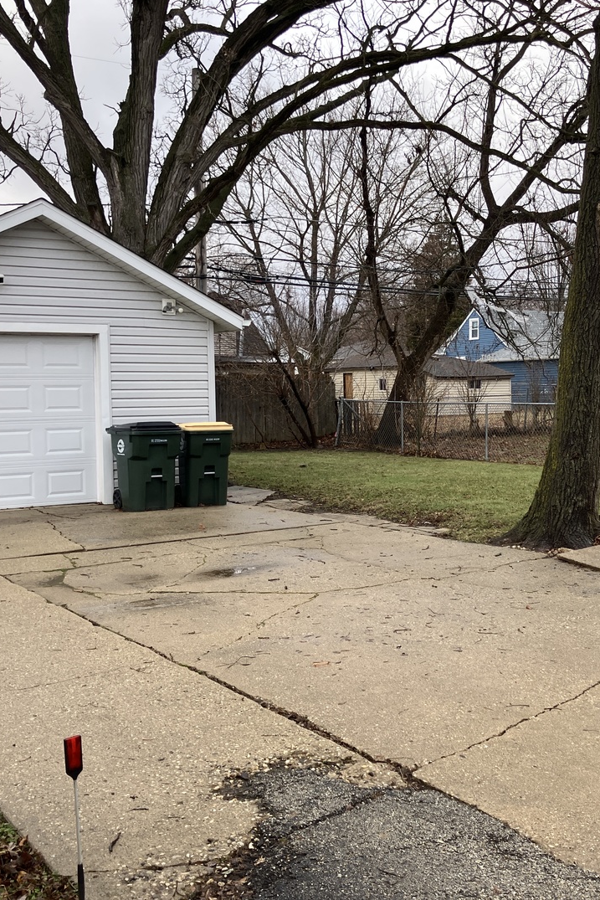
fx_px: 975
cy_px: 450
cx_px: 377
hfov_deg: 34.0
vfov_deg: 49.5
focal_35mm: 39
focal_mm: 3.99
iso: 32
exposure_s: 1/674
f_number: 1.8
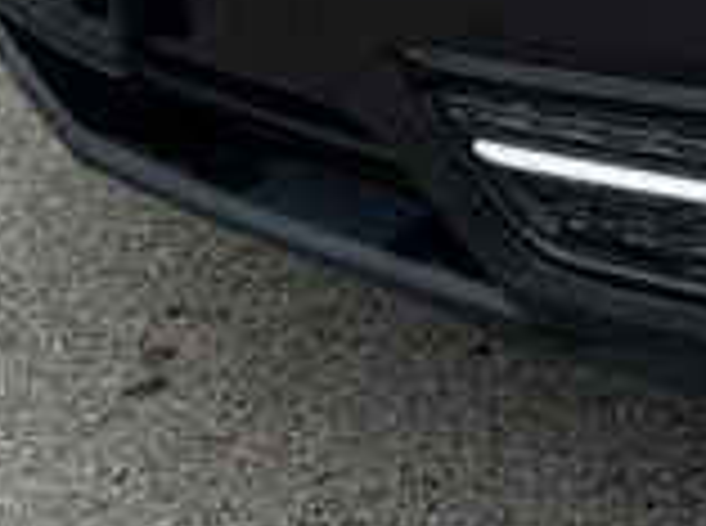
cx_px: 1151
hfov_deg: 11.1
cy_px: -719
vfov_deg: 8.1
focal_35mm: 170
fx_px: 3459
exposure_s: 1/1901
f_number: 1.5
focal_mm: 5.7
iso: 50
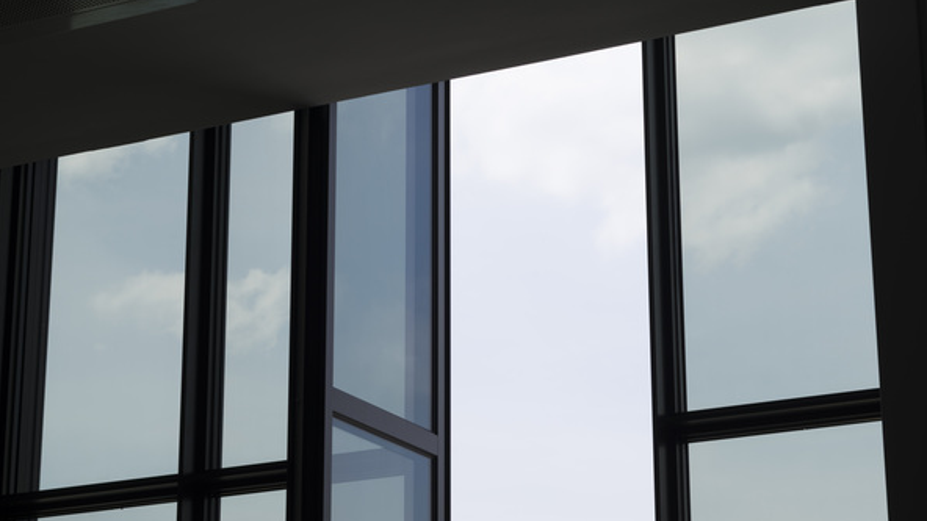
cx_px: 465
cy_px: 291
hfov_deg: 22.5
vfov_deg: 12.7
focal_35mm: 95
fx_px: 2335
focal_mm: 90
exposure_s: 1/100
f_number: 11
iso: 100
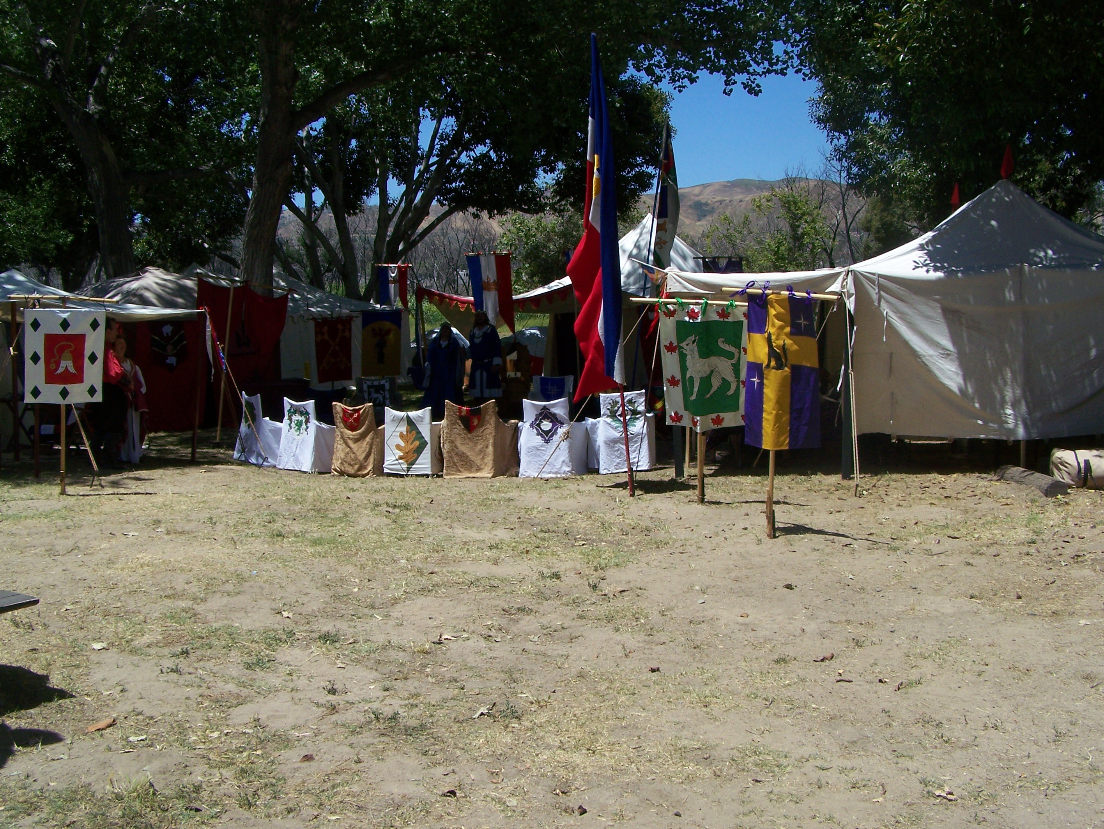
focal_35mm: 38
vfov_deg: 37.8
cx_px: 552
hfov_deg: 48.9
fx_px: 1213
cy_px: 414
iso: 80
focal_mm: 6.3
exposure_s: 1/800
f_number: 5.6
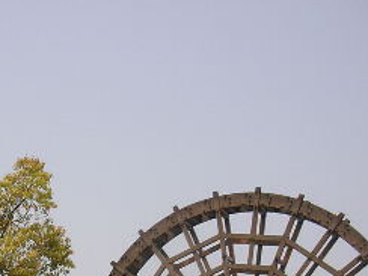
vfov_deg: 14.7
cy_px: 330
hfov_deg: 19.6
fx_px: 1031
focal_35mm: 97
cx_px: -12
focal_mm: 5.7
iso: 50
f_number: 6.9
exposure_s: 1/500
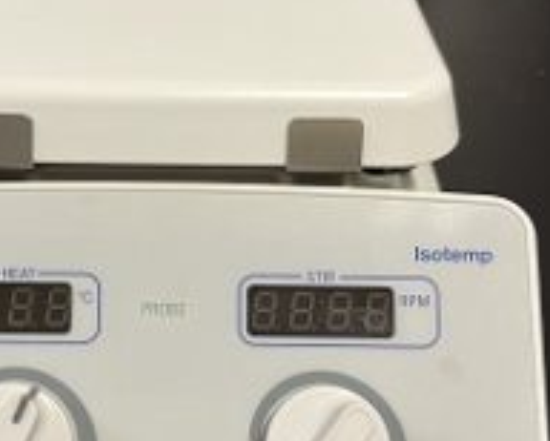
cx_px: 160
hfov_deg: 28.4
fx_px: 1075
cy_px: 228
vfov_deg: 23.2
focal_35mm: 66
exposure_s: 1/60
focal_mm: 5.1
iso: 160
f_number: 1.6
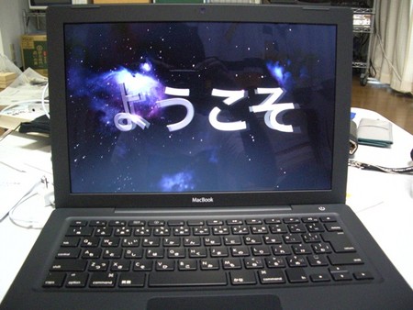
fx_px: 418
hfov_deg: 52.6
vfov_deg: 40.7
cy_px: 155
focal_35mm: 35
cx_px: 206
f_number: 2.6
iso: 320
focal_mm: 5.8
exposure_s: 1/15
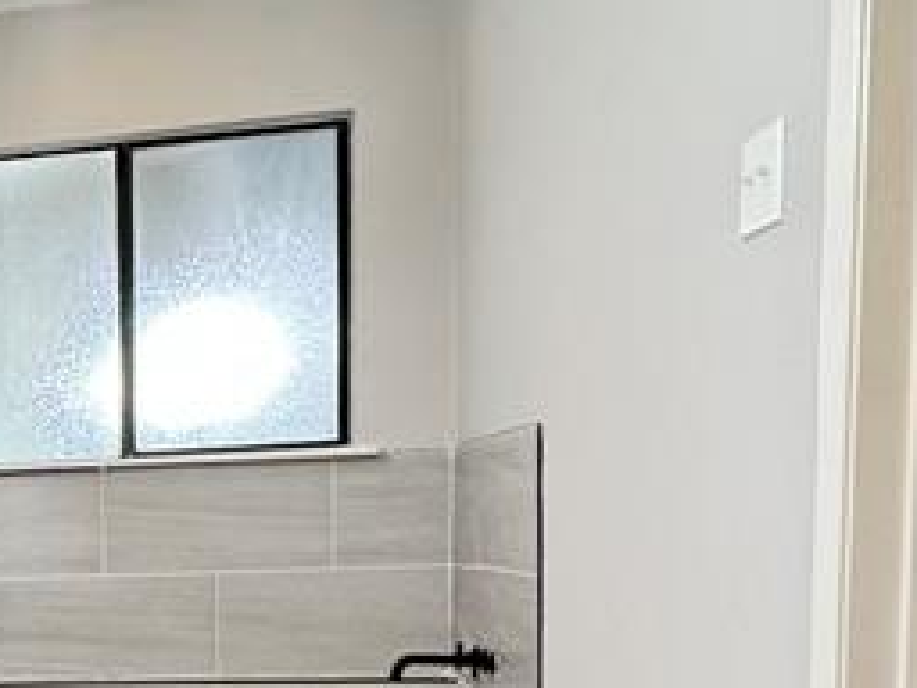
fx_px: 1483
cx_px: -254
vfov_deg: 25.1
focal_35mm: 56
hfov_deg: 28.6
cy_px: 659
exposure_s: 1/60
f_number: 2.2
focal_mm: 2.22
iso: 400
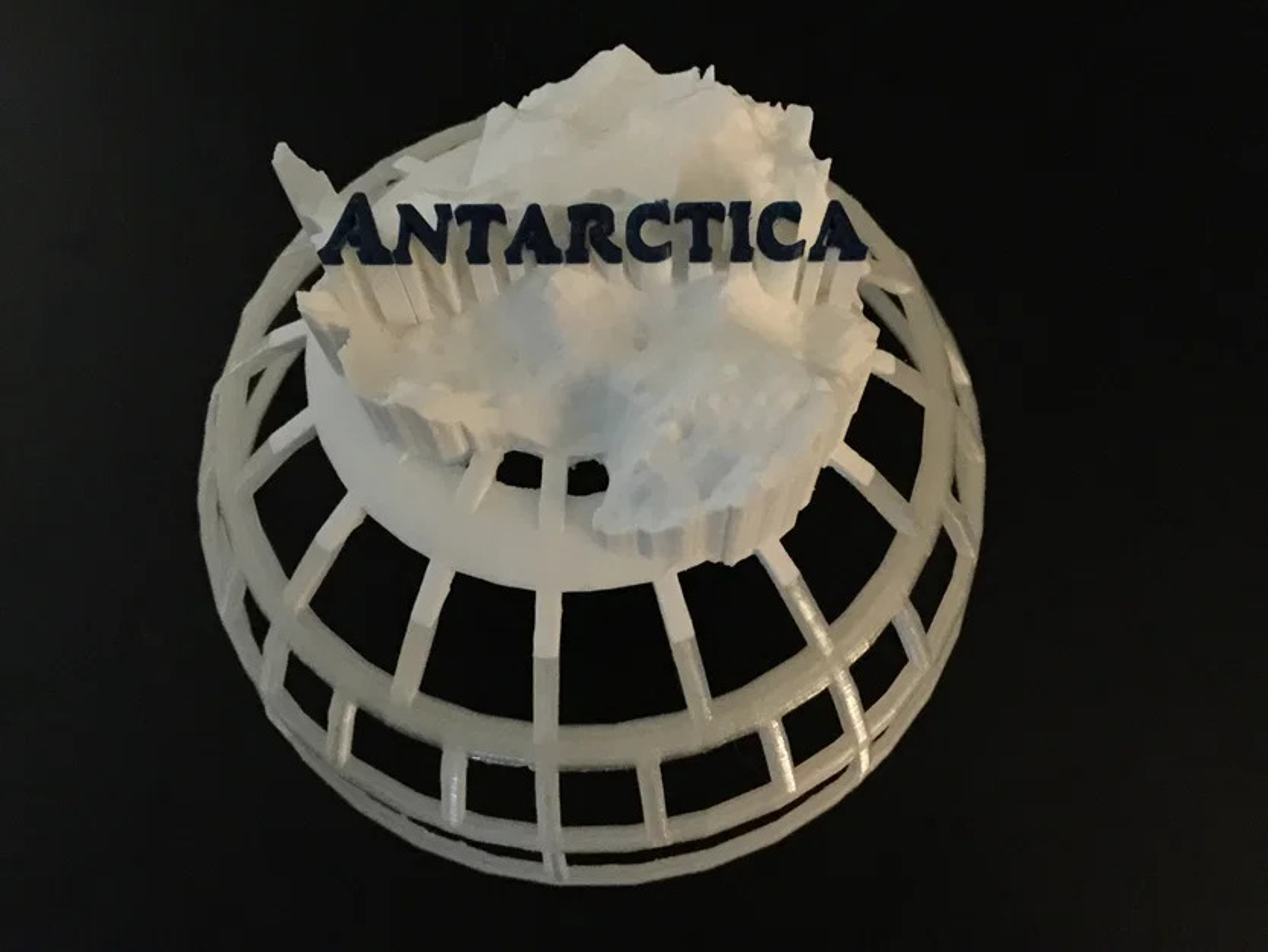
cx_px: 634
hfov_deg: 61.7
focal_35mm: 29
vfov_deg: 48.2
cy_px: 476
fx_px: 1062
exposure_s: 1/4
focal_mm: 4.15
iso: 400
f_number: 2.2
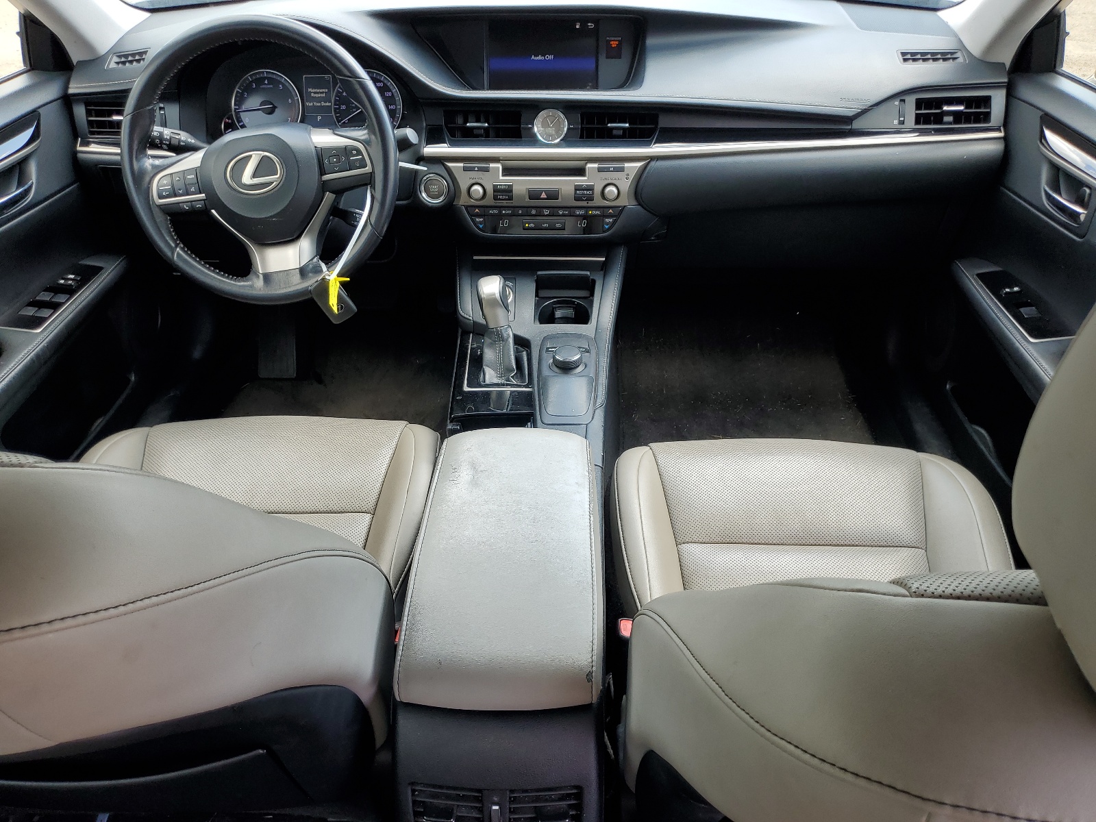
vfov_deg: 53.1
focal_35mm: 26
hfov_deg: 67.3
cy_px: 411
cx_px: 548
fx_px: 823
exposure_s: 1/250
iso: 50
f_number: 1.5
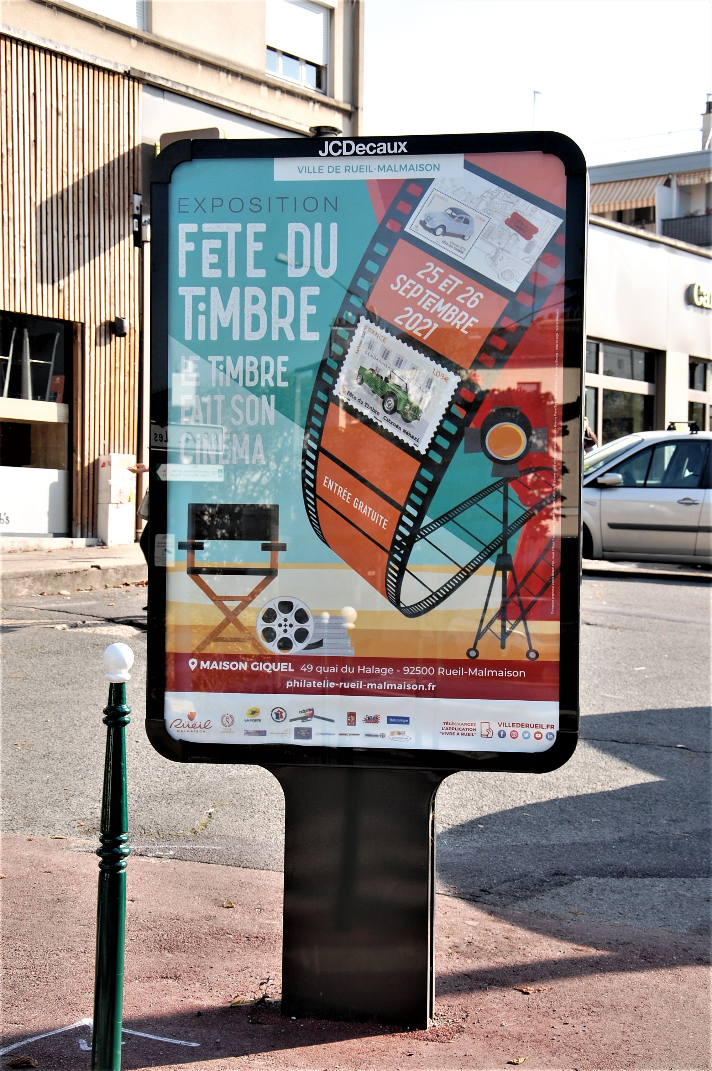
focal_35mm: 63
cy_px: 536
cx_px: 356
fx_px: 1872
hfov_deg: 21.5
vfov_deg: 31.9
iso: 200
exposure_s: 1/200
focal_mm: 42
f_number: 7.1
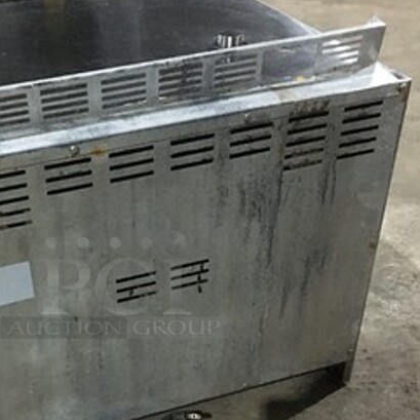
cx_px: 115
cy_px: 285
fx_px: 700
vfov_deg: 33.1
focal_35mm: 51
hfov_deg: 32.9
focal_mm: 4.15
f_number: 2.2
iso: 320
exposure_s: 1/15
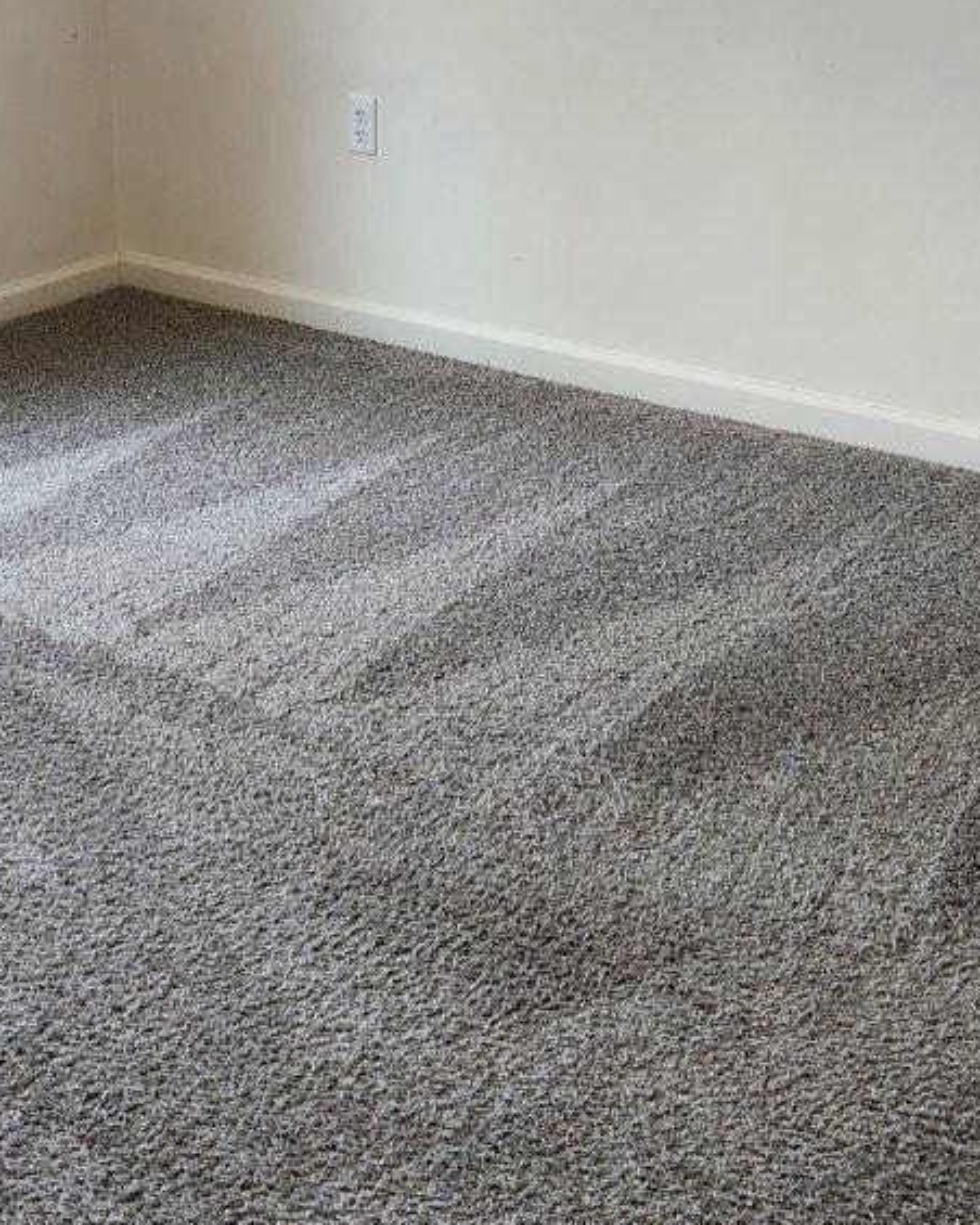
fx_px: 2212
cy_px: 650
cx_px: 163
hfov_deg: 24.5
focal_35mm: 61
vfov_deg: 31.0
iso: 200
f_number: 1.8
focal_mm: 5.4
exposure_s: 1/120
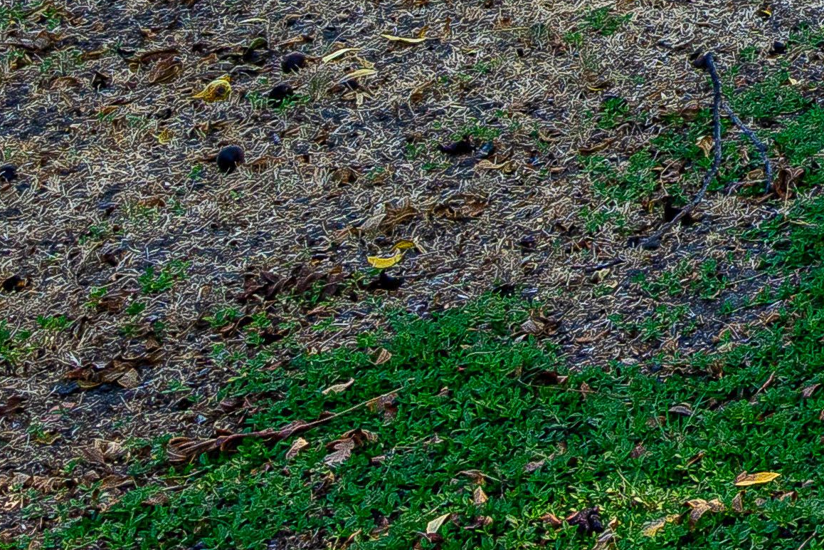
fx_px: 2769
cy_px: -1102
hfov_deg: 12.9
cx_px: 1970
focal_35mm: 121
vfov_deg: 9.1
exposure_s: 1/40
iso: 320
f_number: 11
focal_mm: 20
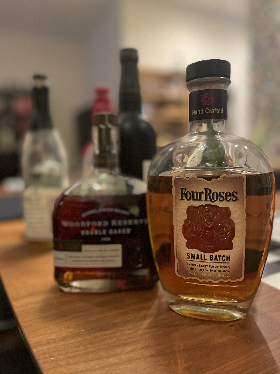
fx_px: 280
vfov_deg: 67.3
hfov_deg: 53.1
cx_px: 140
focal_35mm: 26
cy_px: 187
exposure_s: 1/30
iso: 640
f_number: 1.6
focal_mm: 4.2
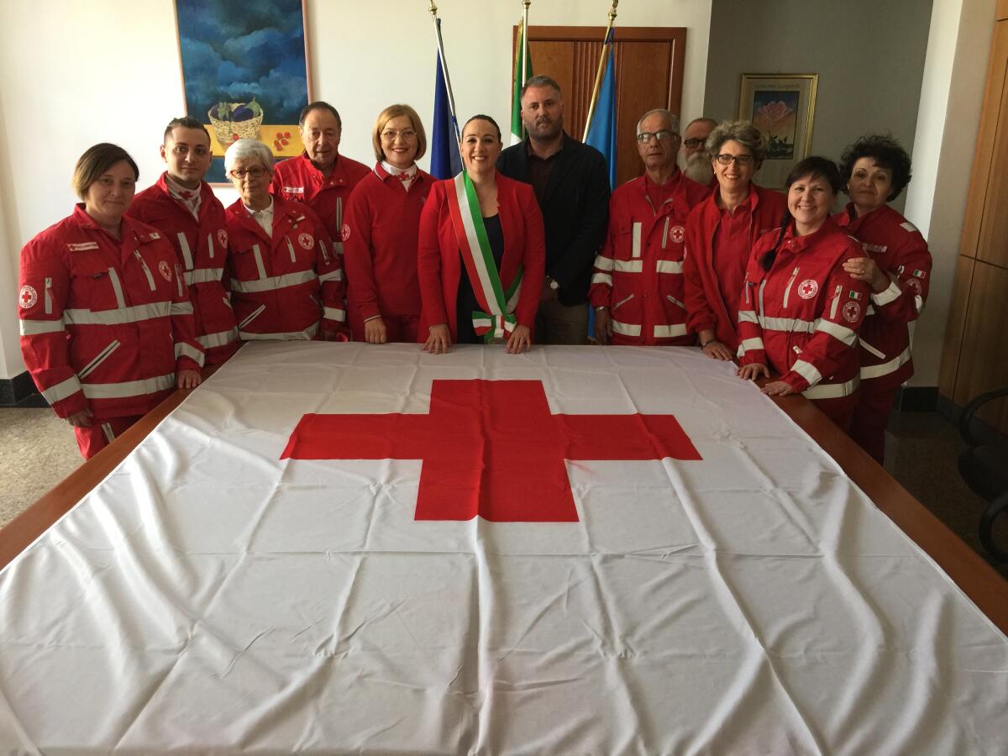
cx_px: 504
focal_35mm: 29
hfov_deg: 61.7
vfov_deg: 48.2
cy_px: 378
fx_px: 844
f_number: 2.2
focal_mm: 4.15
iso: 64
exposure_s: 1/33
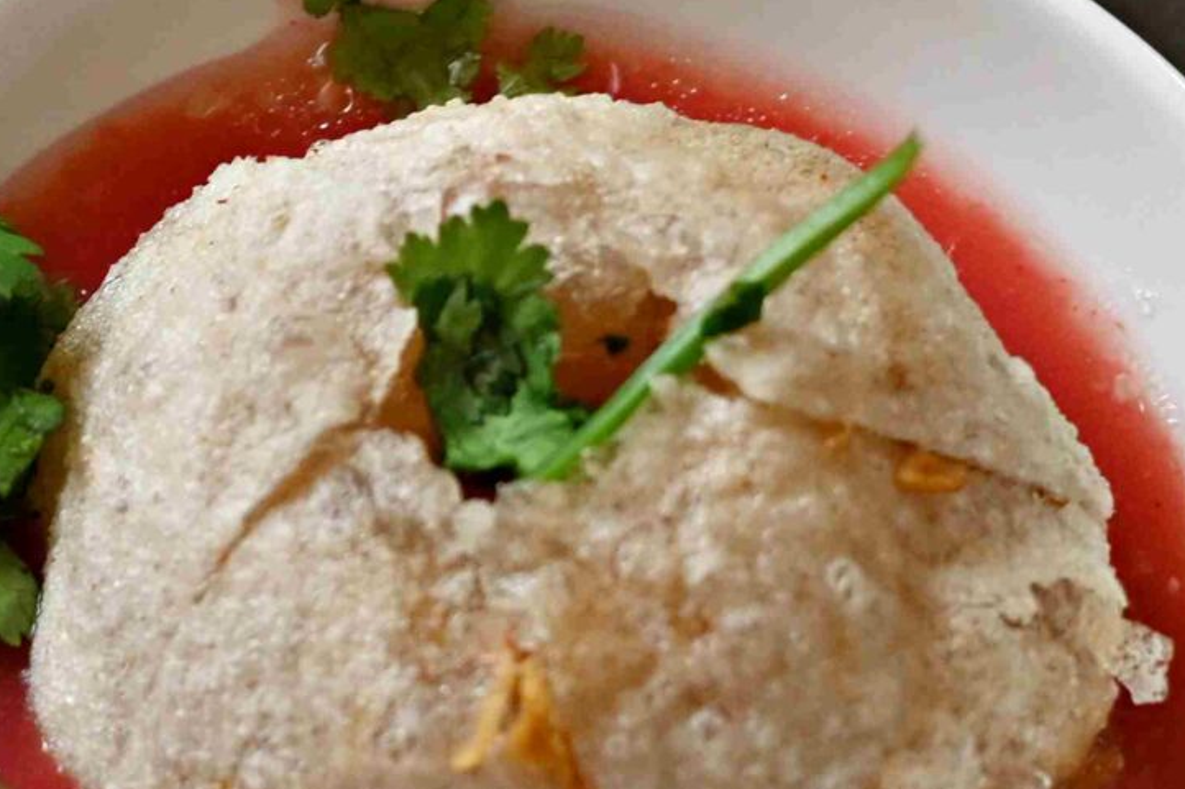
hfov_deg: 7.6
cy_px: -83
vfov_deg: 5.1
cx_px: -504
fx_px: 8753
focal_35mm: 266
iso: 360
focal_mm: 50
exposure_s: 1/160
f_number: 3.2
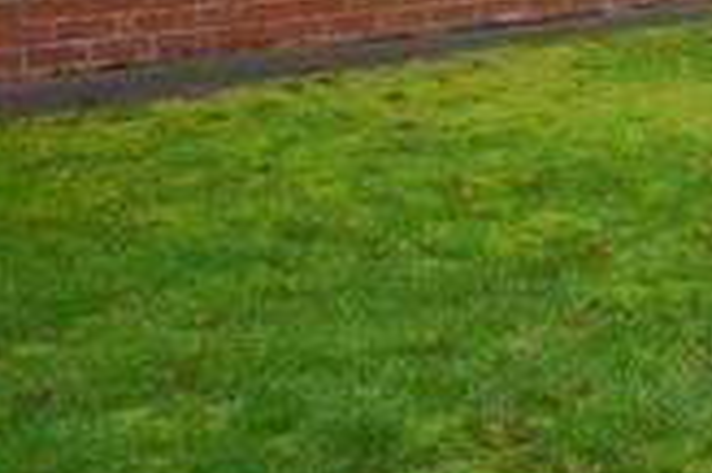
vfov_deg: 12.0
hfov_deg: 15.3
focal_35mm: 108
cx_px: 1411
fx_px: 2134
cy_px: -254
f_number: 4
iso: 400
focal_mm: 18
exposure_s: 1/250
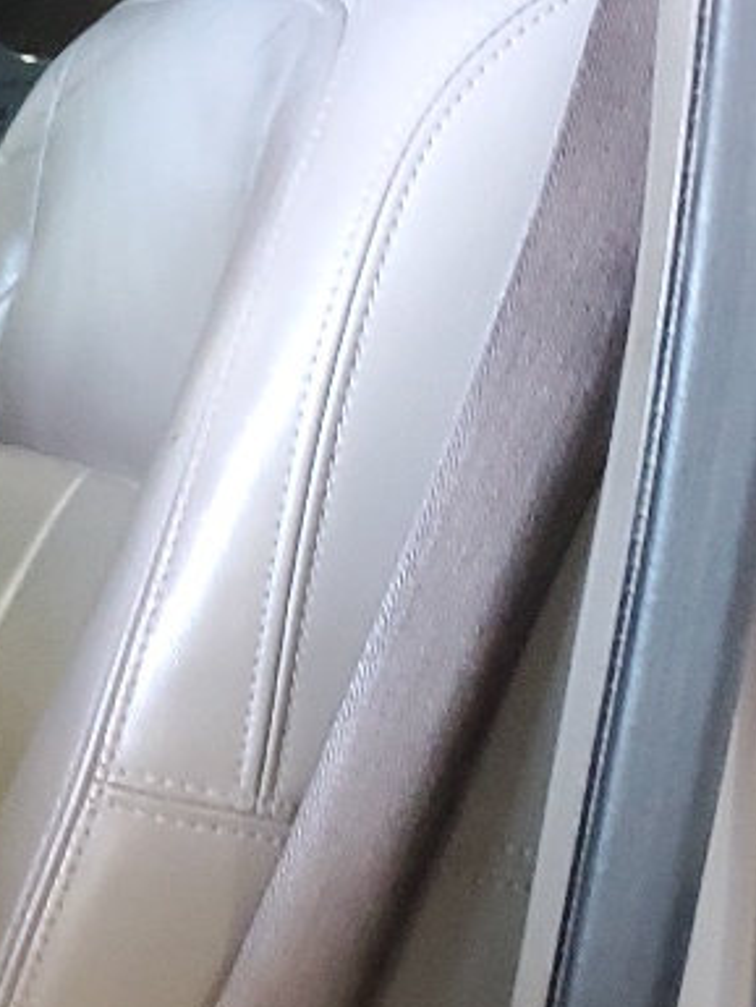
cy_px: 897
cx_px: -876
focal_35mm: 108
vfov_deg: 17.9
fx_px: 3143
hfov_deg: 11.9
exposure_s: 1/24
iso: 308
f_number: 1.5
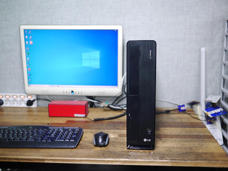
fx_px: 263
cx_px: 114
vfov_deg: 36.0
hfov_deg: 46.8
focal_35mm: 40
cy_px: 86
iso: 800
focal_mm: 20
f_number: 1.7
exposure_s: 1/200
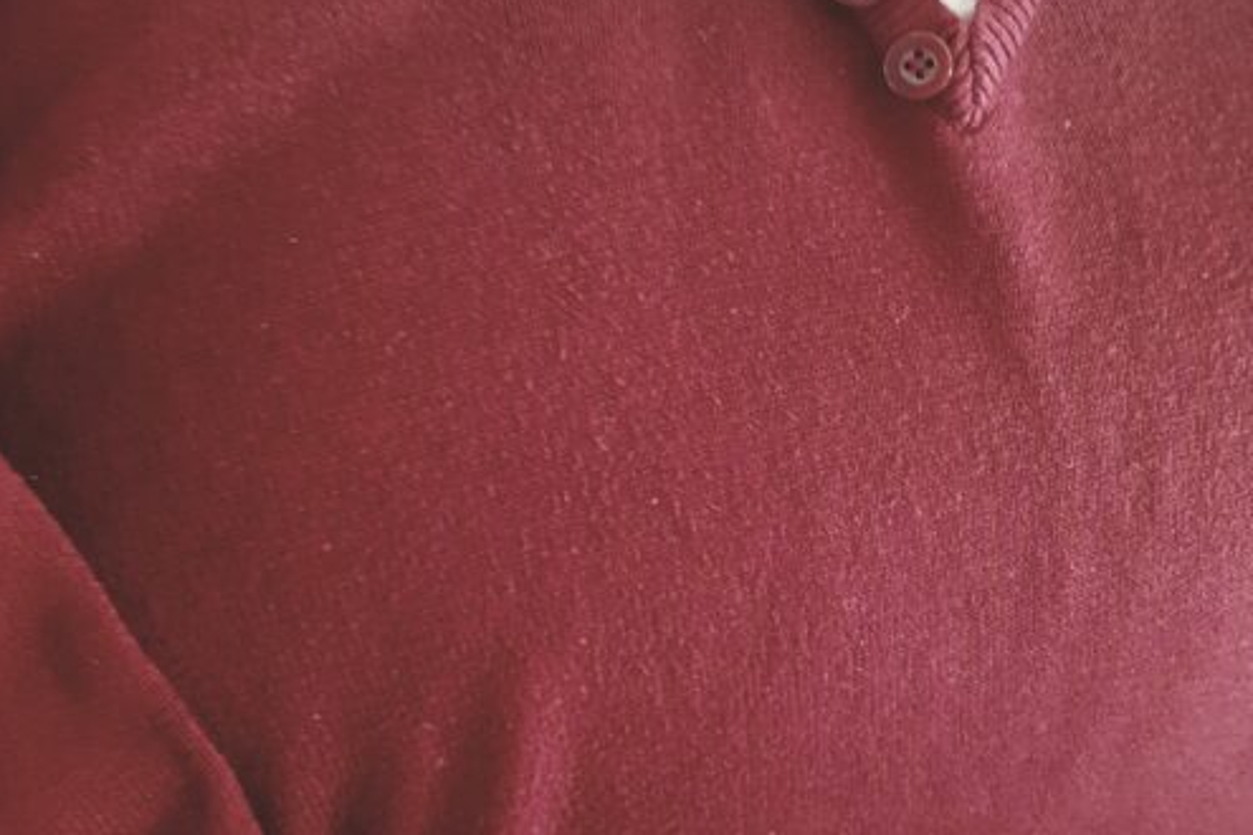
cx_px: 625
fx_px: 974
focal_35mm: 28
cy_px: 350
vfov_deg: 46.2
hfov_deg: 65.5
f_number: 1.7
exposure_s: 1/10
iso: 320
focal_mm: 4.2
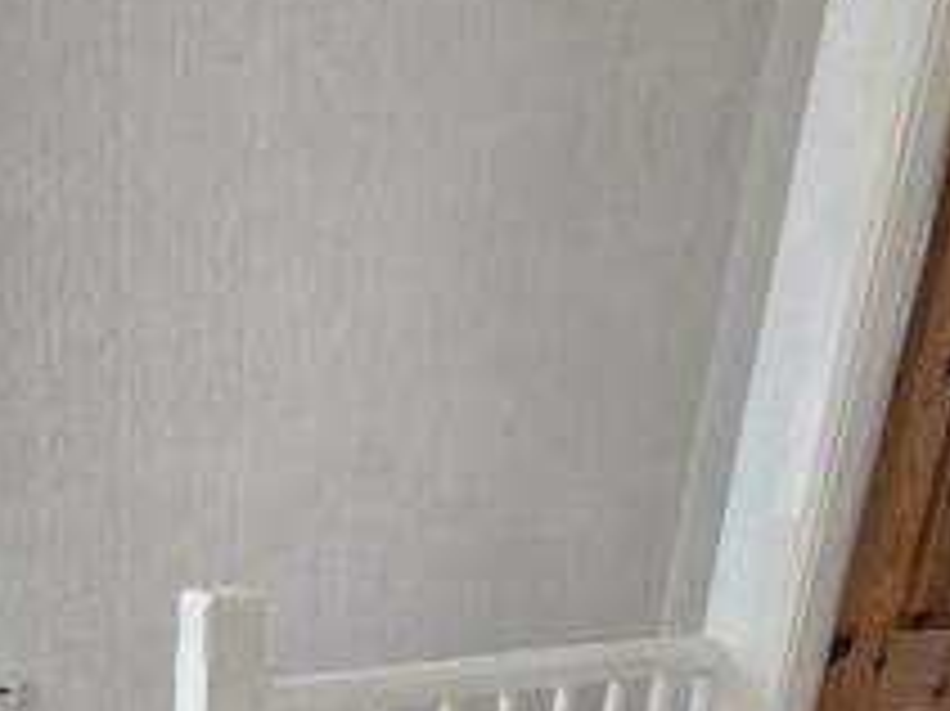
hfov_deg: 48.4
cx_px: 187
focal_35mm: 36
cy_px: 808
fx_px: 987
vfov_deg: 33.7
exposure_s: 1/25
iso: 640
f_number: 2.2
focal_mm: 2.2
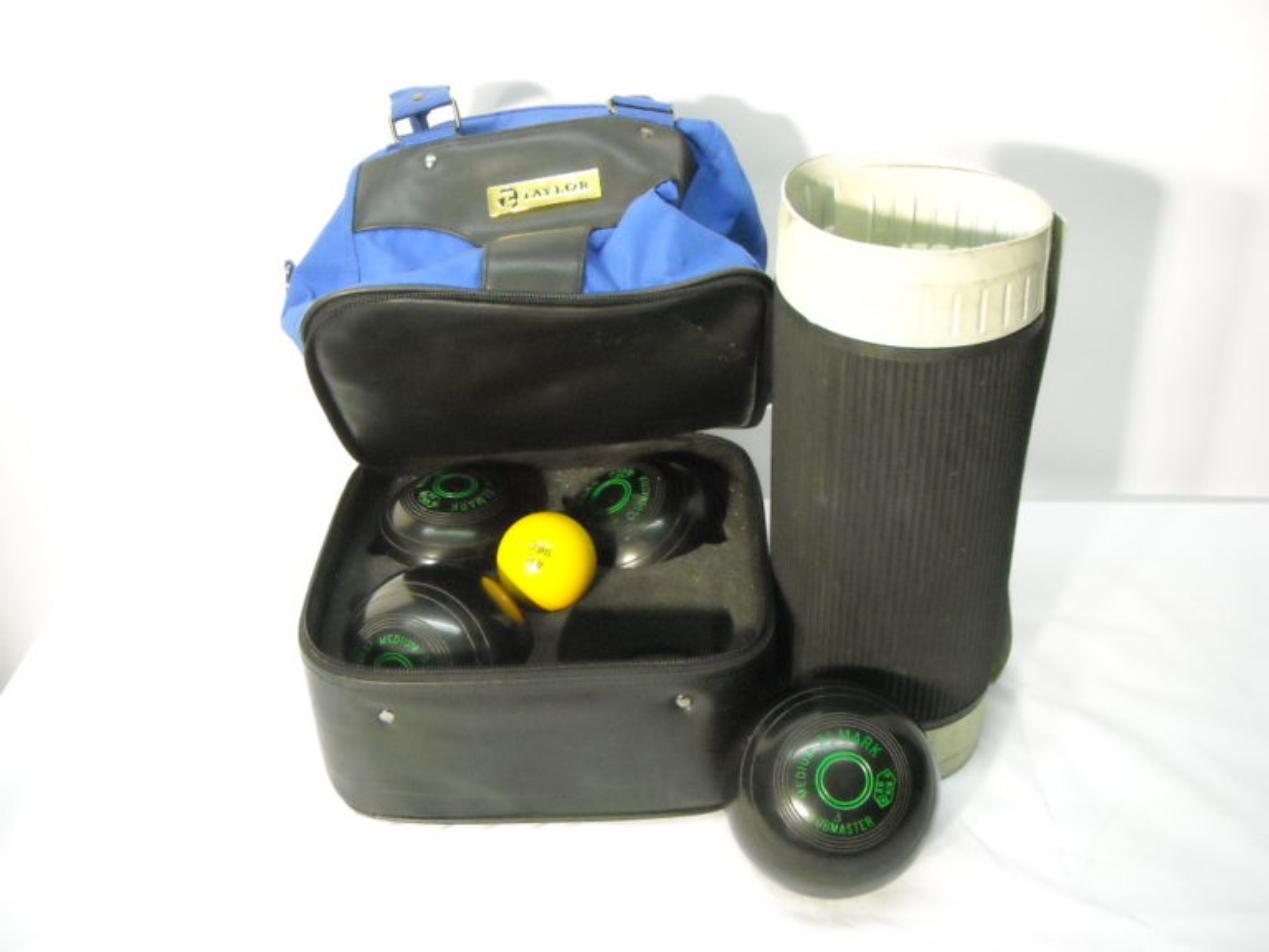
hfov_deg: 52.6
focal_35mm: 35
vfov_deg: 40.7
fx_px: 1283
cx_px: 634
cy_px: 476
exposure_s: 1/148
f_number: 2.8
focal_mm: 5.7
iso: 672
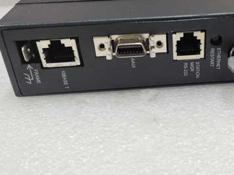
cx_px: 177
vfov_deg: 32.8
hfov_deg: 41.6
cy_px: 71
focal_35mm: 44
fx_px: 297
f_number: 1.8
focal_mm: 4.75
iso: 320
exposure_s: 1/50
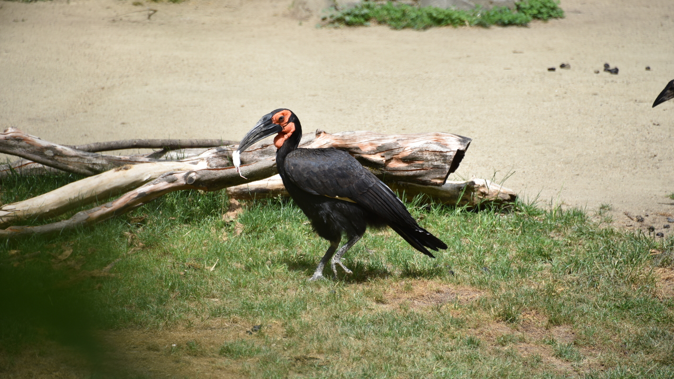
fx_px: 5629
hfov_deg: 6.9
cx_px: 337
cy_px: 188
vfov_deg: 3.9
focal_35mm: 315
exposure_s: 1/640
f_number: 5.6
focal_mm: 300
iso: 180
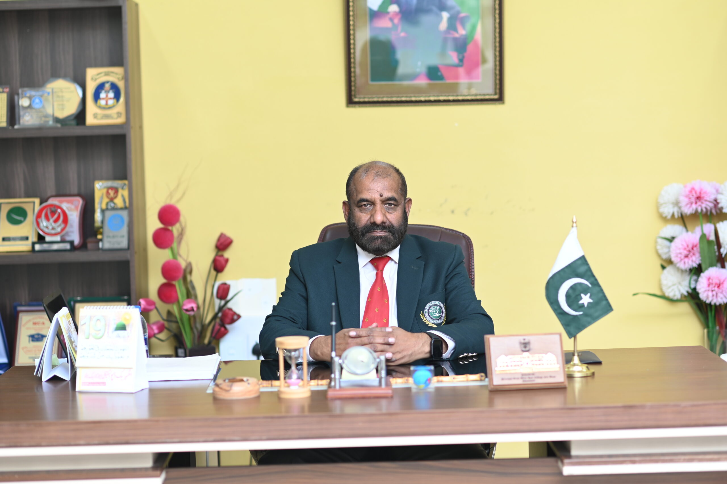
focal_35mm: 85
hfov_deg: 23.9
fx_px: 1715
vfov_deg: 16.0
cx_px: 364
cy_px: 242
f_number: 1.8
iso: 200
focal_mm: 85
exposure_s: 1/160
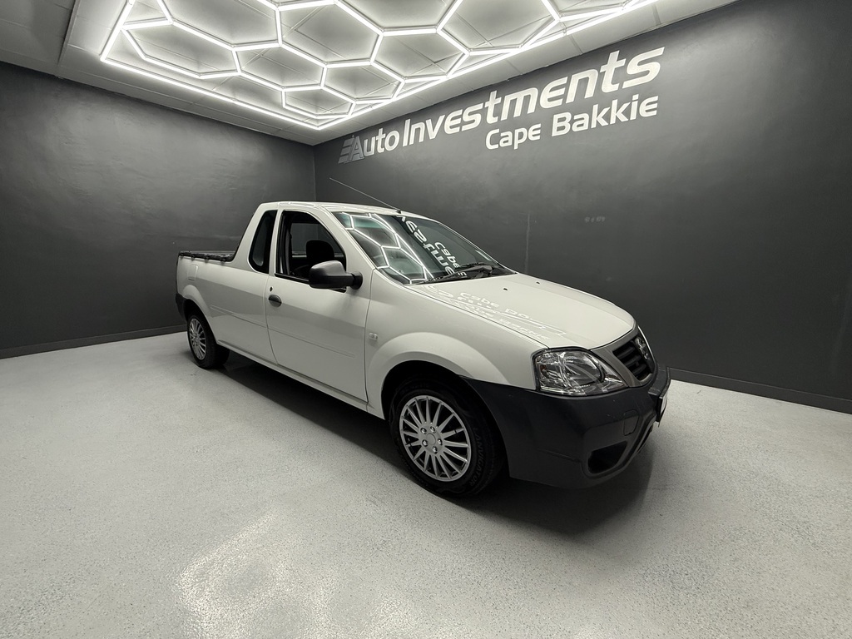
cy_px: 320
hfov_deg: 102.1
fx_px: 345
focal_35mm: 14
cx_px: 426
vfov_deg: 85.7
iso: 160
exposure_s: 1/100
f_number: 2.2
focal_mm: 2.22
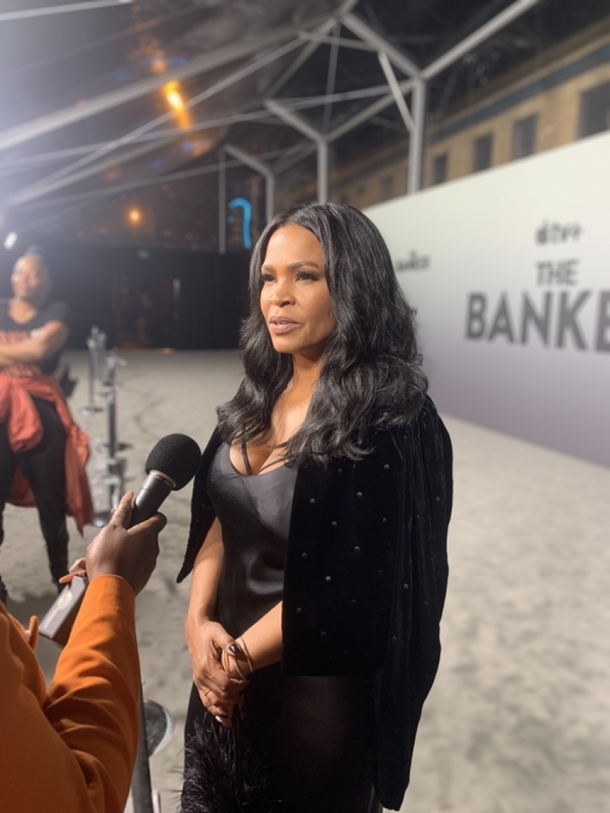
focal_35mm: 26
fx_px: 611
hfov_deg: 53.1
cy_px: 406
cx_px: 305
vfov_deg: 67.3
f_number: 1.8
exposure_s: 1/60
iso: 100
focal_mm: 4.25
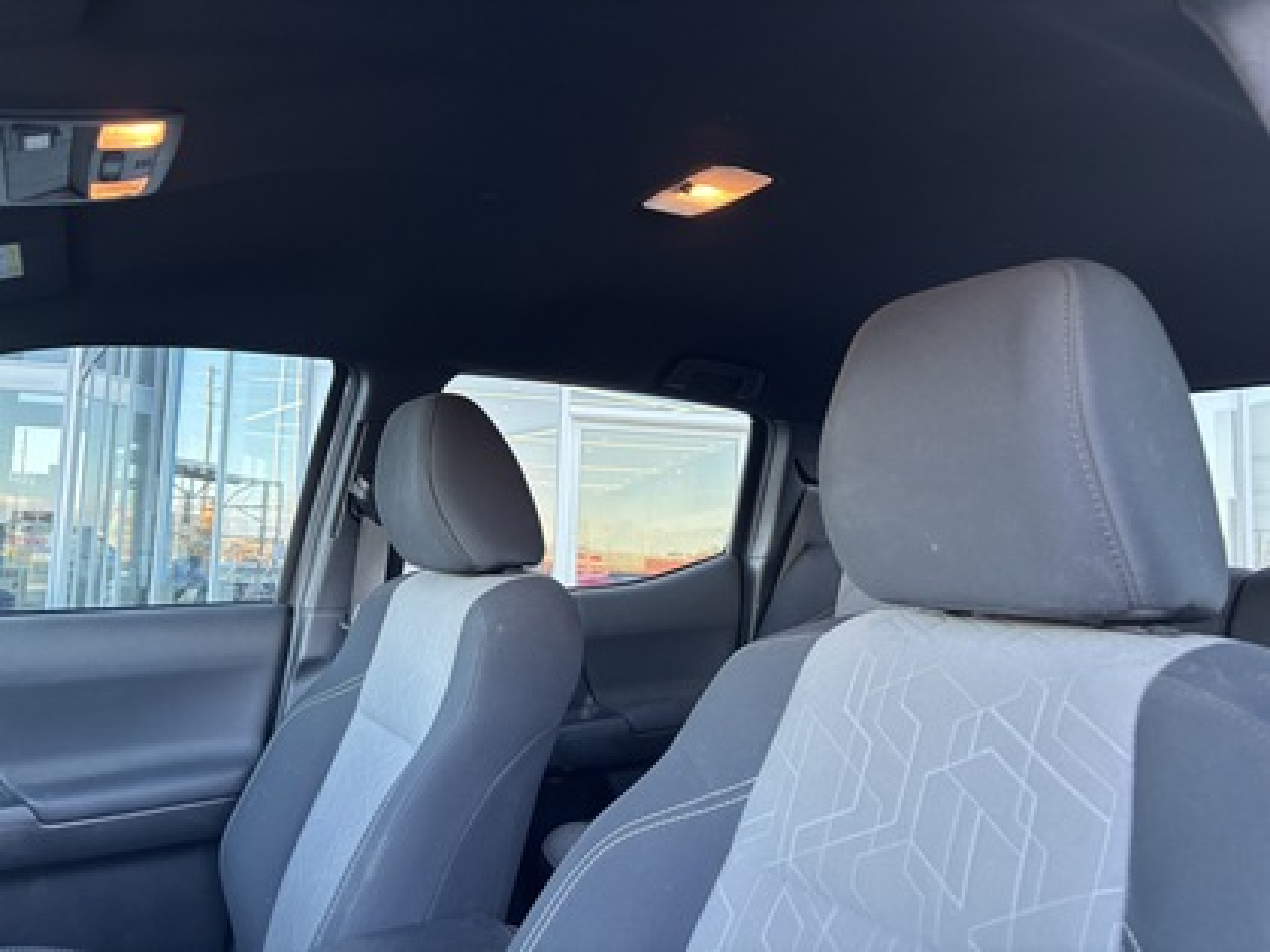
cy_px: 476
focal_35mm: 26
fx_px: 954
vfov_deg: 53.1
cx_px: 635
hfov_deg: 67.3
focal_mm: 5.96
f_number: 1.6
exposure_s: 1/64
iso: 125
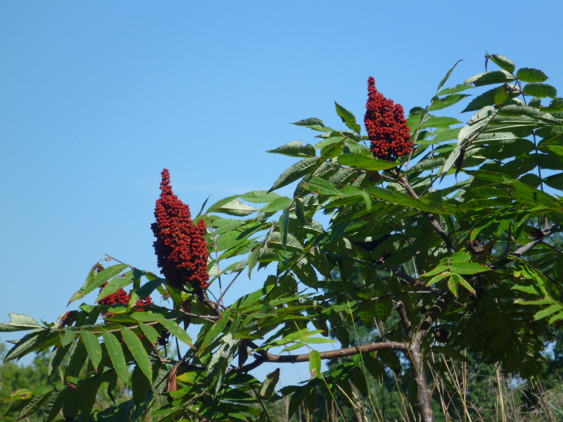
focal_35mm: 128
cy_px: 211
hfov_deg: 15.4
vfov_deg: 11.6
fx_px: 2082
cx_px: 282
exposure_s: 1/250
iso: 100
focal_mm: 22.8
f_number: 5.9
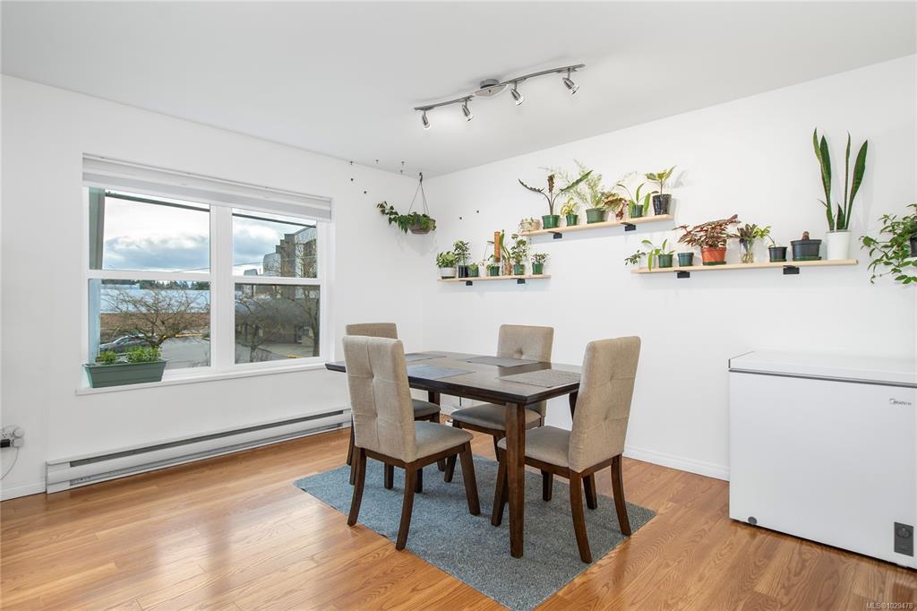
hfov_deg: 90.0
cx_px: 458
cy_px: 306
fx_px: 458
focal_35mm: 18
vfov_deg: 67.3
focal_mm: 12
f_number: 8
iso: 320
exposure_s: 1/8
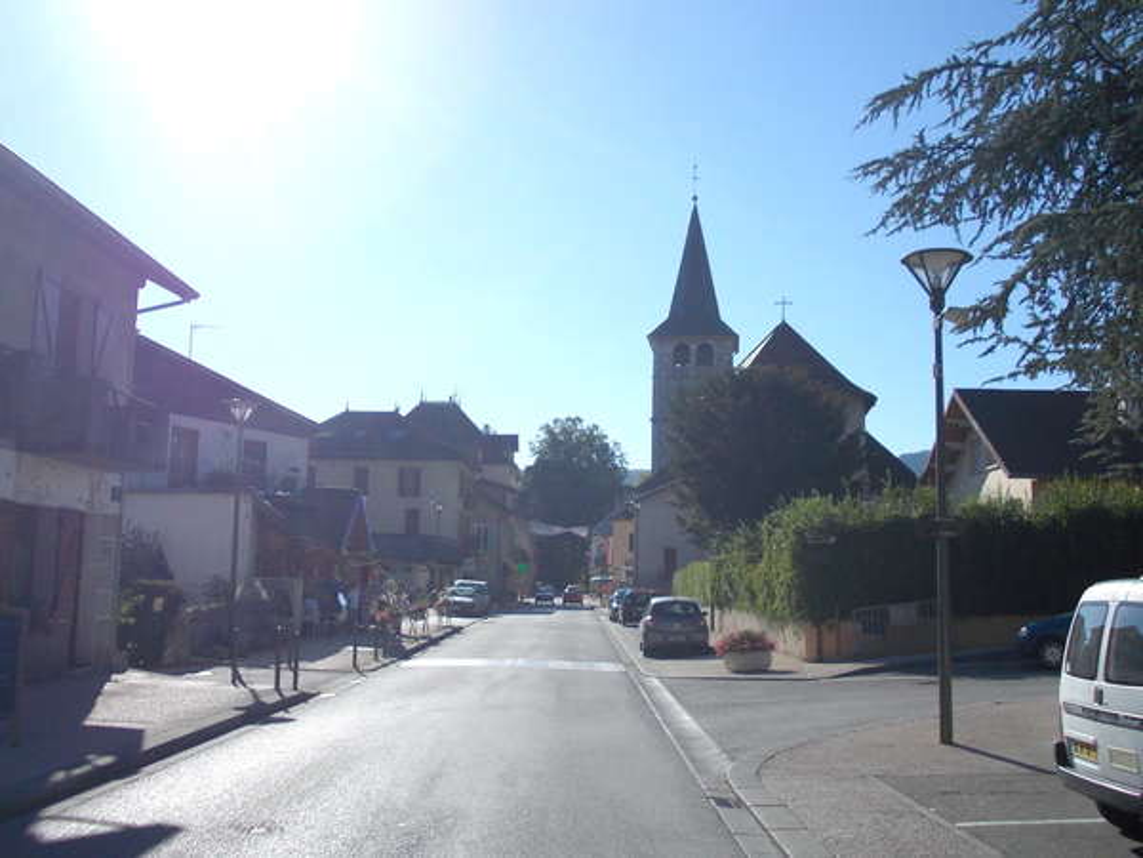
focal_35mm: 38
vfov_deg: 37.7
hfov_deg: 49.0
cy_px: 429
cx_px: 572
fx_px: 1255
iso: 80
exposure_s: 1/500
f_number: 6.2
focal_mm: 5.3
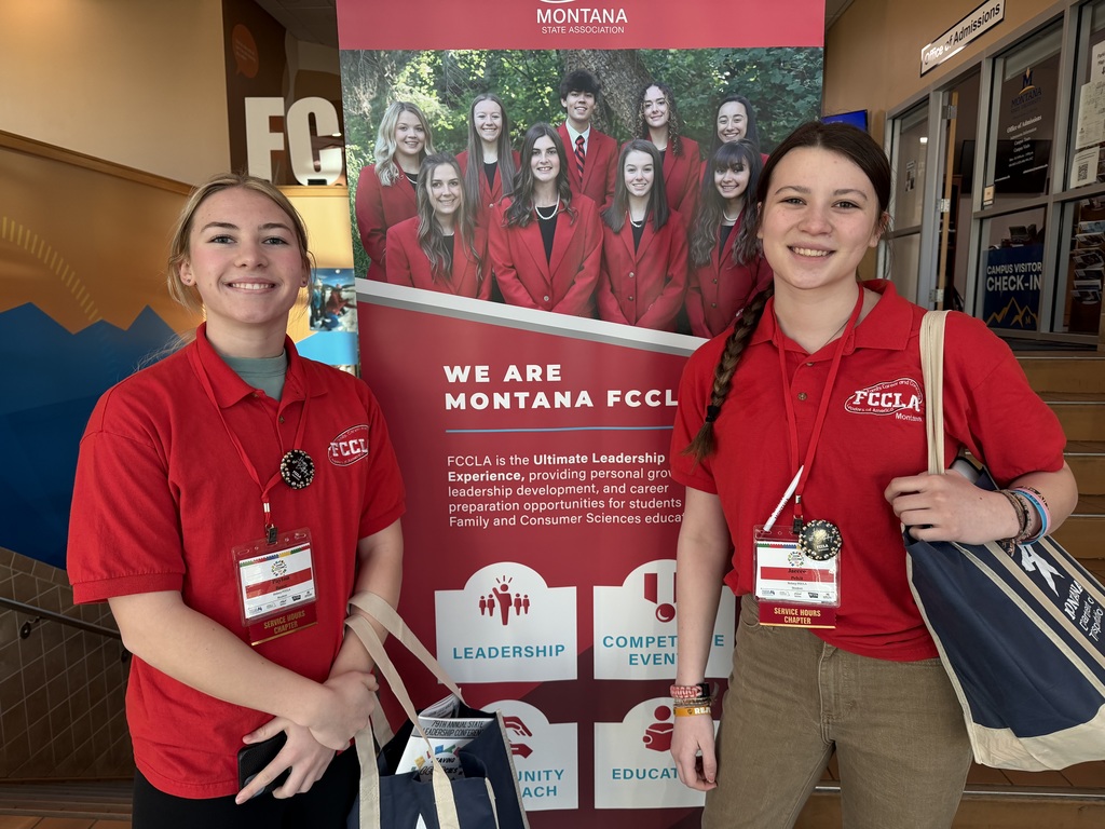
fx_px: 766
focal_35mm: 24
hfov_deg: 71.6
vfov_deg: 56.8
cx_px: 552
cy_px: 414
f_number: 1.78
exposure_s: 1/120
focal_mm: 6.76
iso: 160
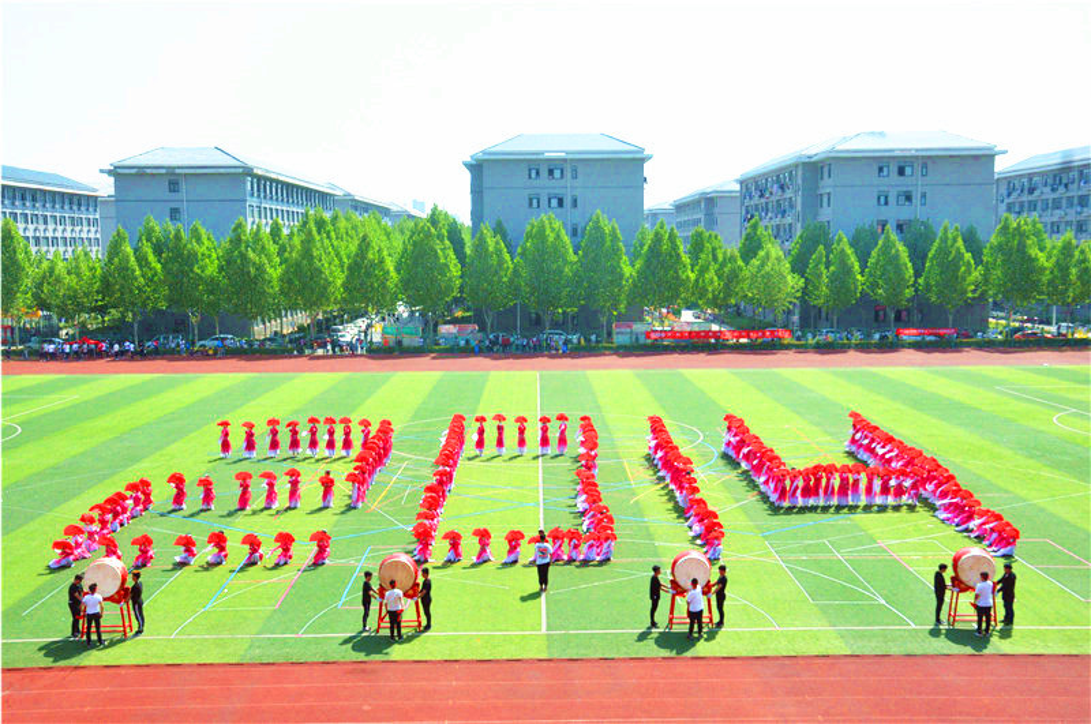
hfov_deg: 51.3
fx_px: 1135
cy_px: 362
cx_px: 546
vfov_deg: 35.4
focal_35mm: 38
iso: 640
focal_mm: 25
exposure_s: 1/1600
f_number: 9
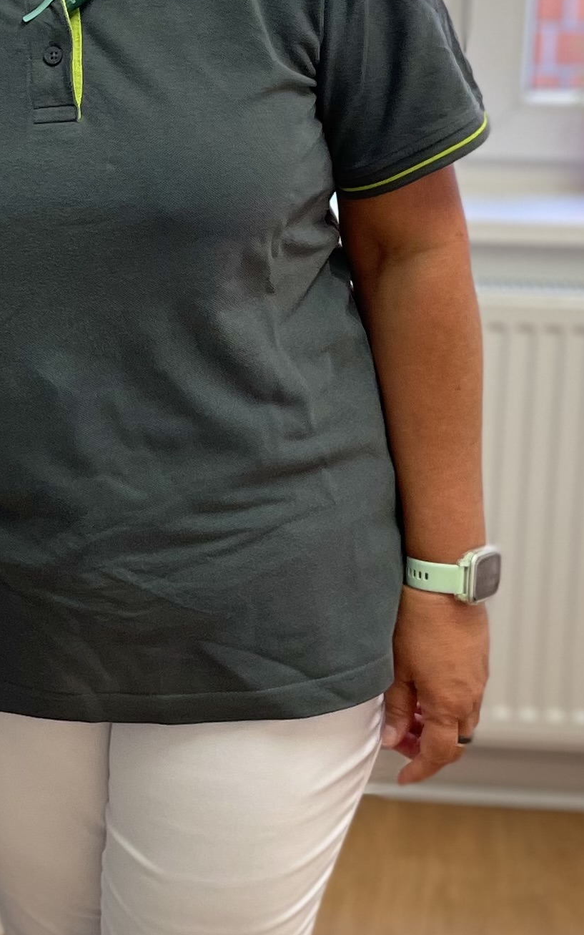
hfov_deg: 15.3
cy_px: 322
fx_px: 2164
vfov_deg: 24.3
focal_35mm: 85
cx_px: 187
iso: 80
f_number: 1.6
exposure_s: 1/100
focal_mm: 5.1
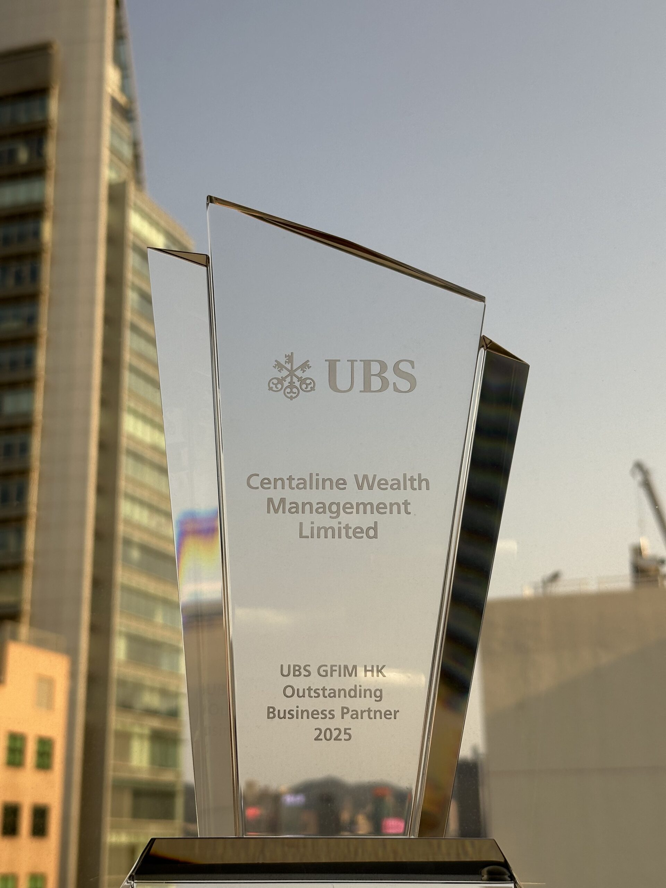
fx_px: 1231
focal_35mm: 48
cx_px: 333
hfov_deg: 30.3
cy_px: 444
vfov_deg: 39.7
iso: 64
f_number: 1.78
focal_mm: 6.86
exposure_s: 1/663
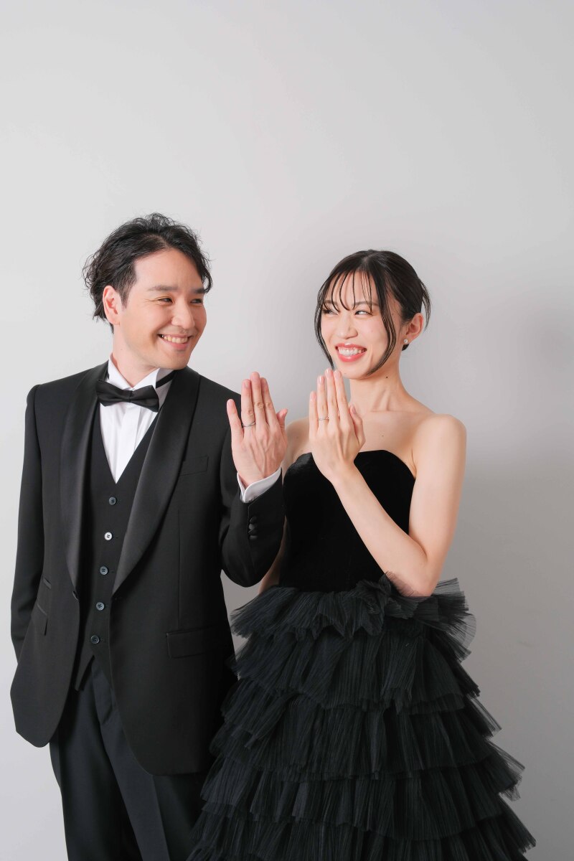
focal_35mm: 45
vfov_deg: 43.6
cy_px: 430
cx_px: 287
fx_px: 1076
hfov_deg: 29.9
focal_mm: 30.2
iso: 250
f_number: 5.6
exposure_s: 1/125
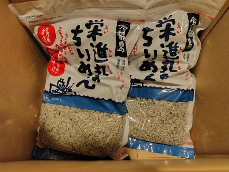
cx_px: 114
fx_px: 152
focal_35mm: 23
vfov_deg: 58.9
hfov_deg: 73.9
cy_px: 86
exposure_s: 1/120
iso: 2270
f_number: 1.9
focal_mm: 5.6
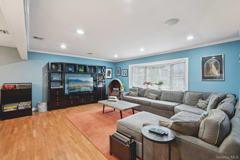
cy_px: 80
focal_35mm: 16
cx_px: 120
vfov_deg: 73.7
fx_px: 107
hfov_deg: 96.7
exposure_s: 1/4
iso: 400
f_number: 8
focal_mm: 16
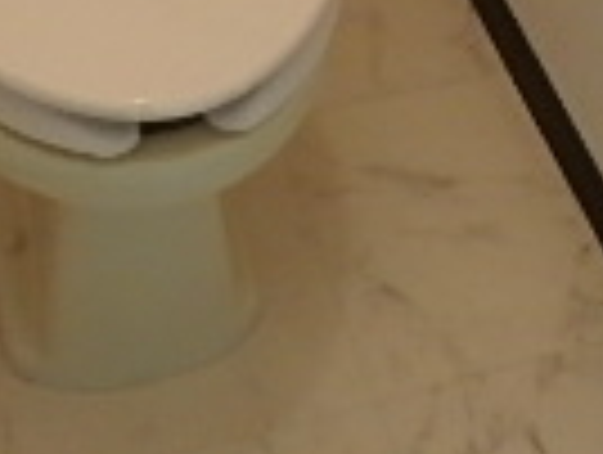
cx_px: 279
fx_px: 1745
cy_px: -378
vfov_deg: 13.3
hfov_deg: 19.6
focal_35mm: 100
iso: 400
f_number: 3.5
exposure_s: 1/30
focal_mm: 3.7
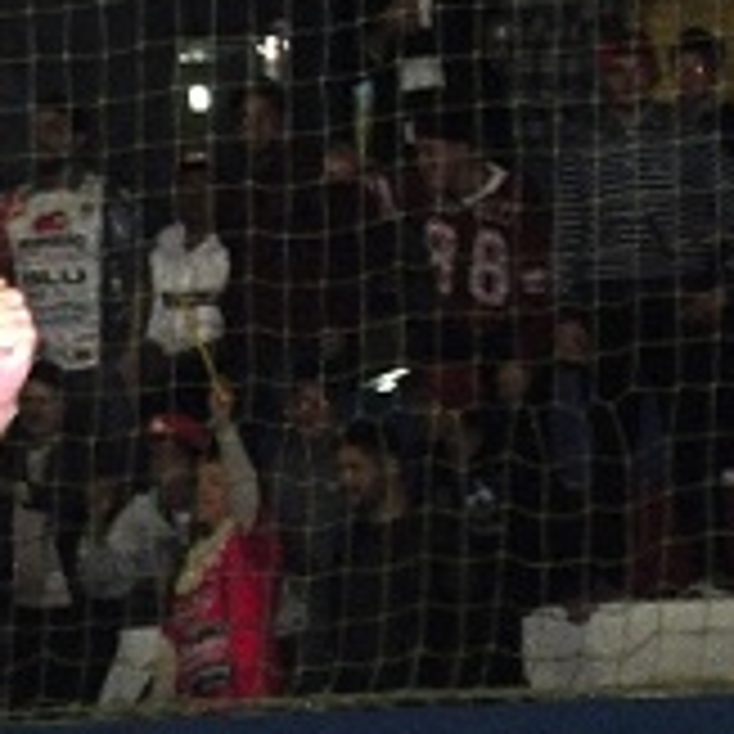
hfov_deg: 4.1
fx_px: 10100
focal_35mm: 421
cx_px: -365
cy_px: 509
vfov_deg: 4.2
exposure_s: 1/160
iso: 1250
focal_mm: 70
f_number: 6.3
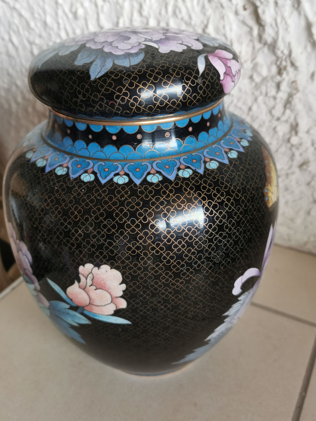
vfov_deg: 58.4
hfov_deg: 45.4
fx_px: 377
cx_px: 158
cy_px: 210
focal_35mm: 31
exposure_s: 1/100
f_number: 1.6
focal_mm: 5.56
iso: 125
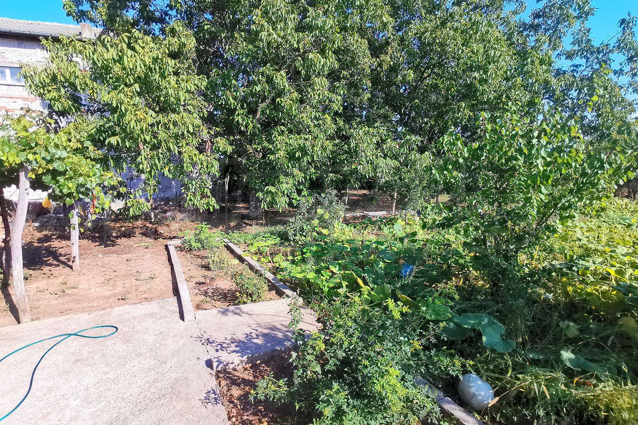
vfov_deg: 67.4
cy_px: 218
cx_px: 319
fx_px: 319
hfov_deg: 90.0
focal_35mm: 18
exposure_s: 1/850
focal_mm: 2.23
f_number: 2.2
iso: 50
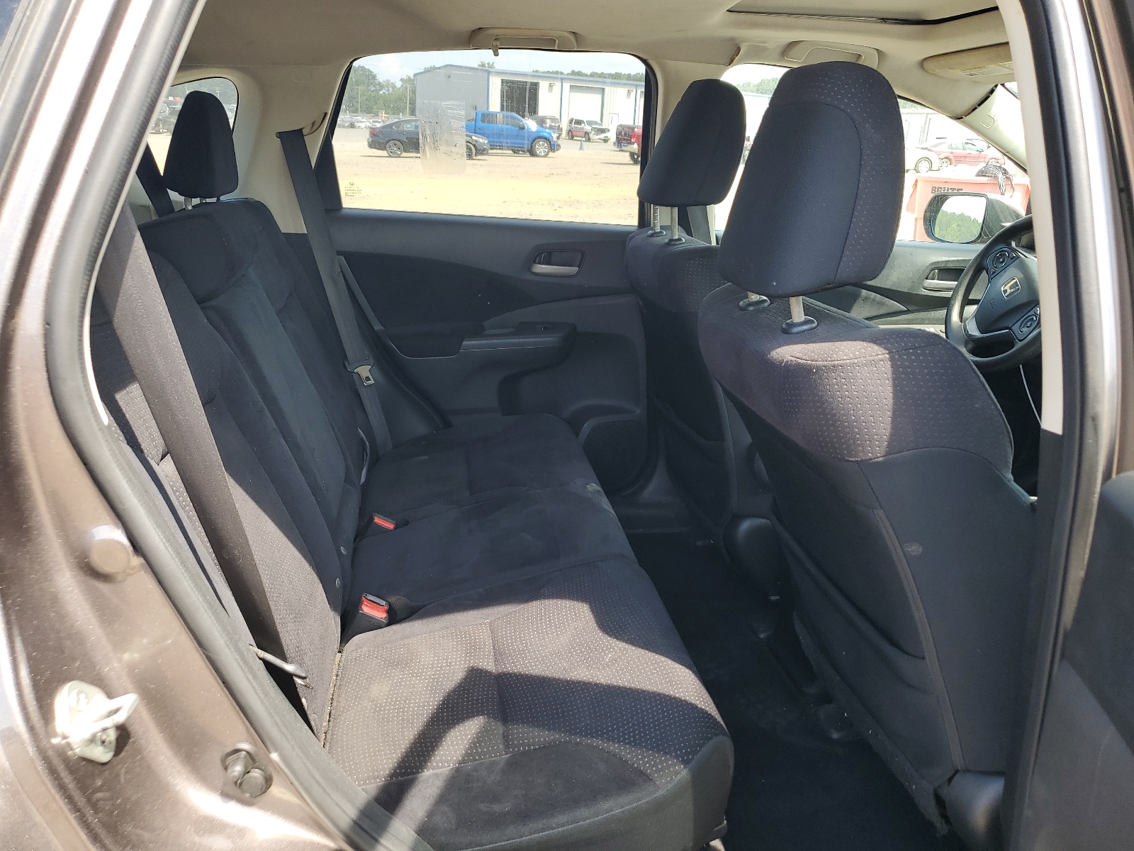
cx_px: 567
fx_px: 852
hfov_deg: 67.3
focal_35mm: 26
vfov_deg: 53.1
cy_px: 426
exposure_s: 1/263
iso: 50
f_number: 1.5
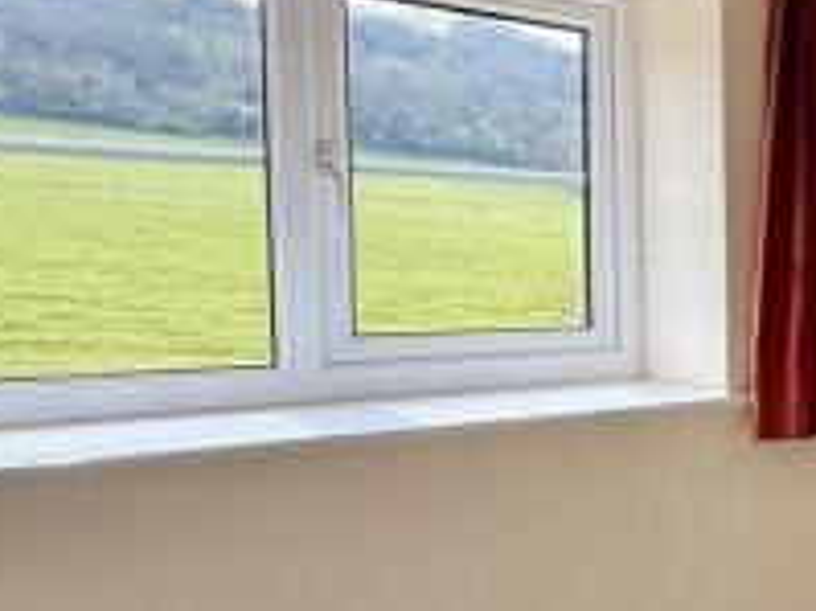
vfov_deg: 35.1
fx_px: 966
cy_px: 314
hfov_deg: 32.3
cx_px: 1101
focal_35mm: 41
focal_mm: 2.22
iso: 80
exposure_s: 1/99
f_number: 2.2
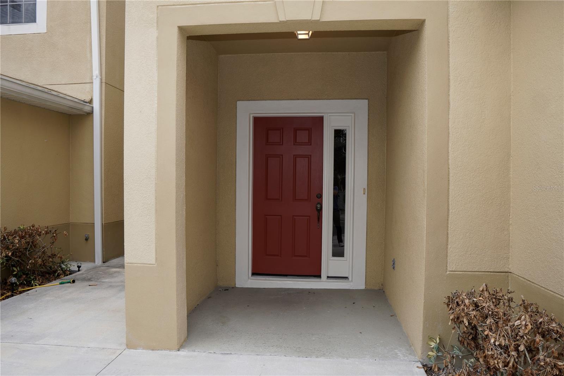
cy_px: 188
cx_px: 282
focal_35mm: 24
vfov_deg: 53.1
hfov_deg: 73.8
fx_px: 376
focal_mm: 16
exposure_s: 1/160
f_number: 4.5
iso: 100
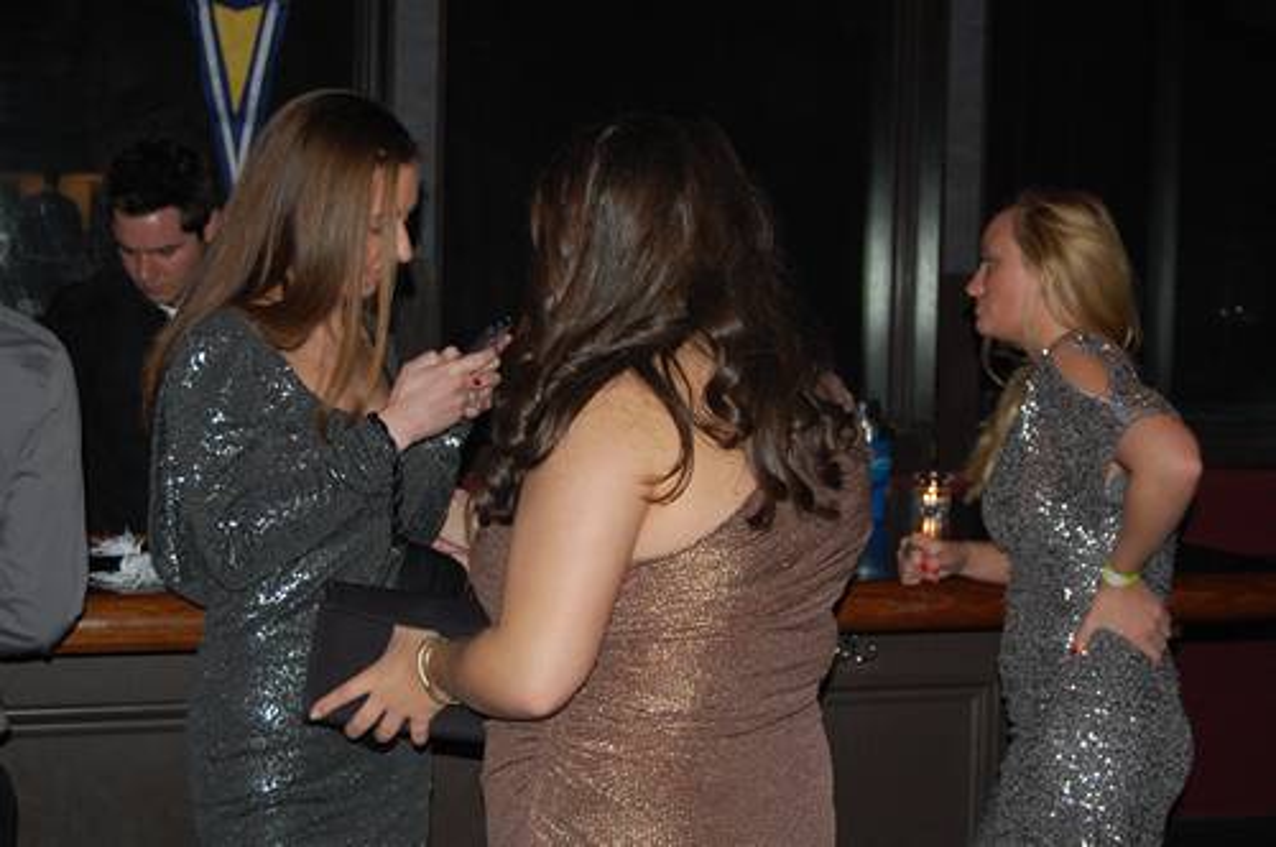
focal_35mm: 63
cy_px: 424
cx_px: 638
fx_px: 2230
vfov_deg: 21.5
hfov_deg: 31.9
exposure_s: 1/60
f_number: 5.3
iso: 400
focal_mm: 42
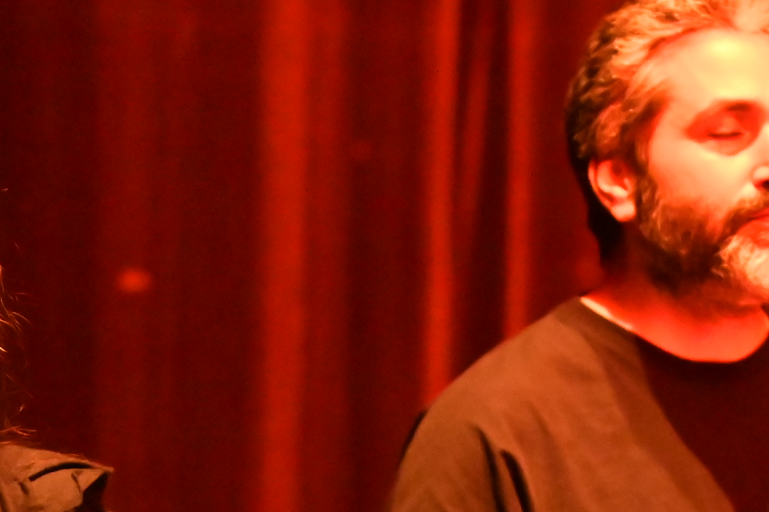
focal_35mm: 327
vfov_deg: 4.2
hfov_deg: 6.3
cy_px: 434
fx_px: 6983
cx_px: 550
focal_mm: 85
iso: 6400
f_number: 1.8
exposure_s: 1/20
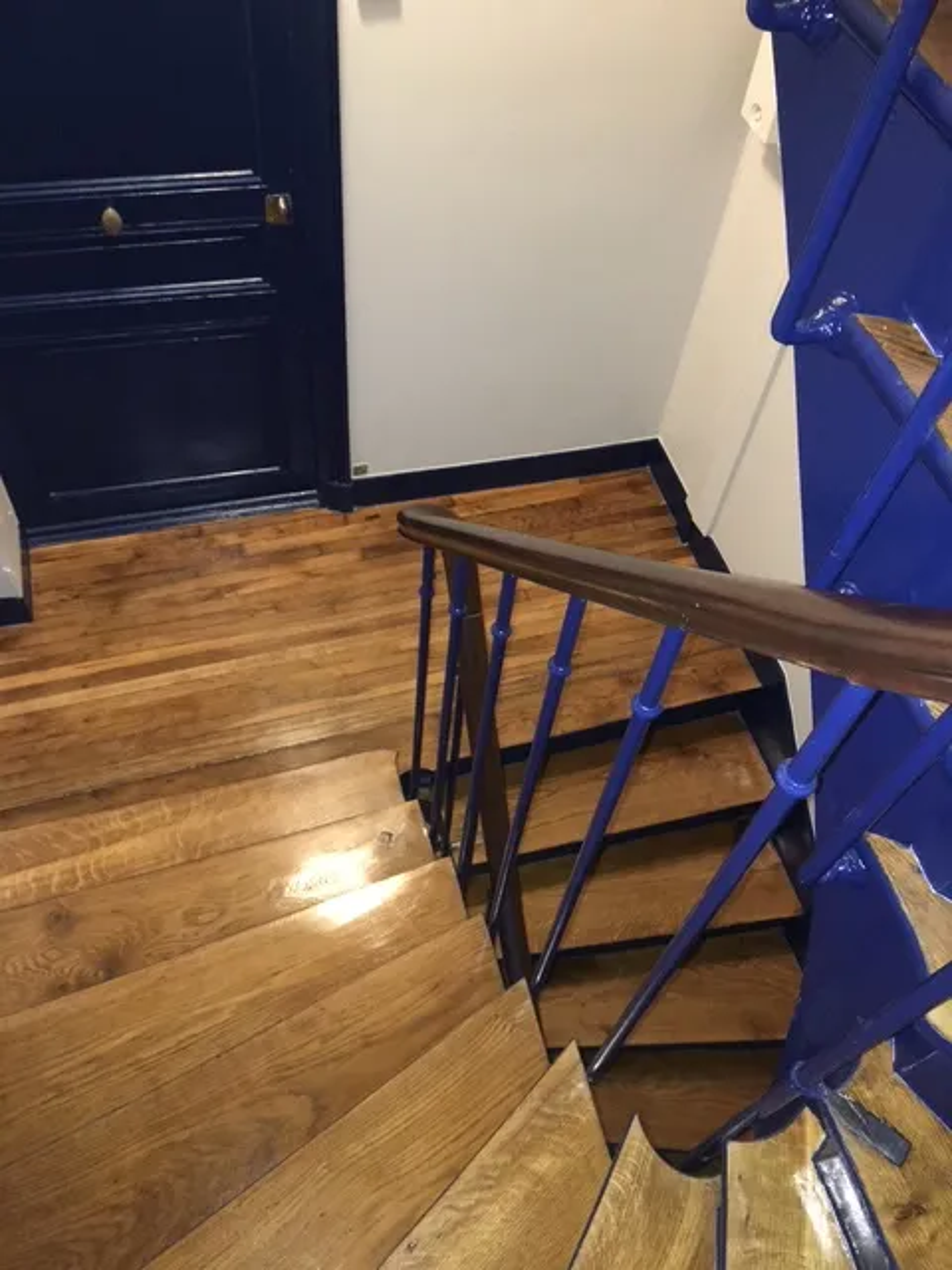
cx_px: 476
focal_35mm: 29
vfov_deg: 61.7
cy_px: 635
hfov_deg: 48.2
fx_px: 1063
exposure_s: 1/17
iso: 250
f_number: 2.2
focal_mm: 4.15
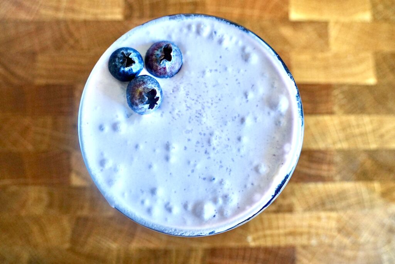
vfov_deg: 39.5
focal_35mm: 33
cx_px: 198
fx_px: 367
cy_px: 132
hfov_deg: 56.5
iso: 1000
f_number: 5
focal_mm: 22.3
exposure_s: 1/80
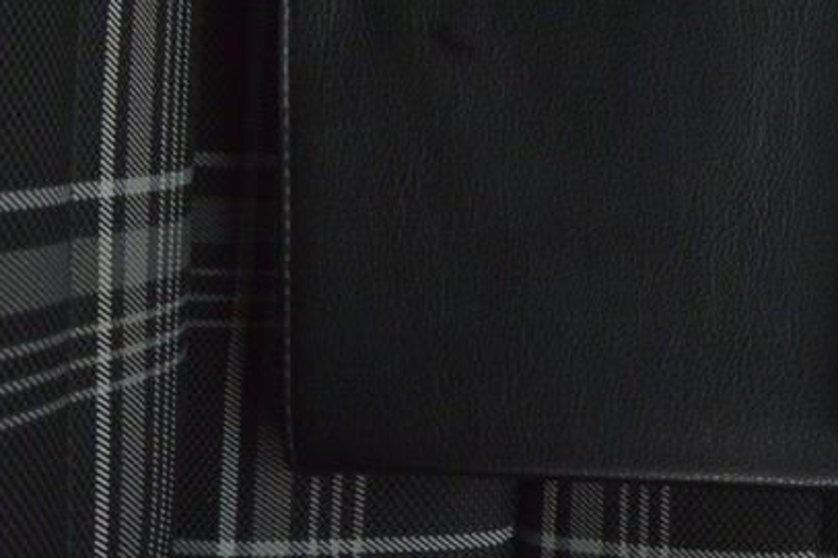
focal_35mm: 68
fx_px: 1582
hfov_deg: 27.4
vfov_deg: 19.5
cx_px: 900
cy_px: 9
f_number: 3.5
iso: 280
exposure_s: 1/125
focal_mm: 10
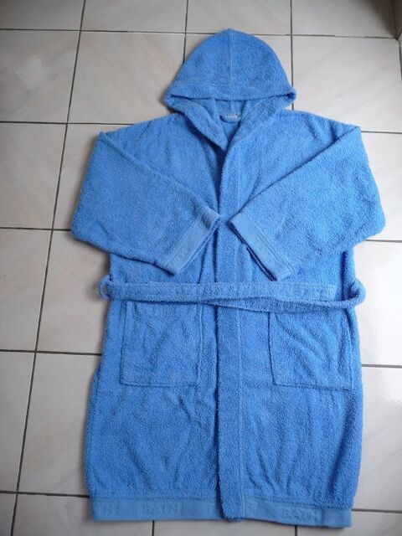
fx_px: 434
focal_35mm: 28
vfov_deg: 63.4
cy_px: 268
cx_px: 201
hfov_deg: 49.7
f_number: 3.3
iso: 125
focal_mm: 4.7
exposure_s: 1/30
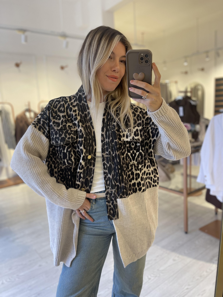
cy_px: 148
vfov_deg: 67.3
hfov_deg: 53.1
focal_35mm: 26
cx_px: 112
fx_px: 223
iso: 100
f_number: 1.6
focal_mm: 5.1
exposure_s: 1/100
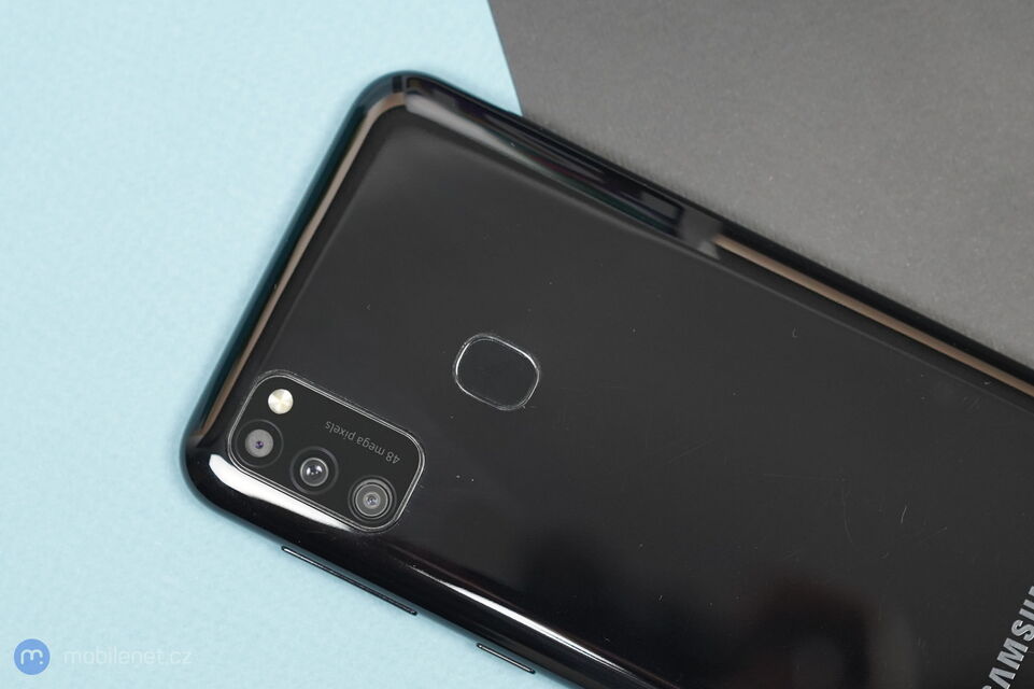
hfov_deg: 36.3
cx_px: 517
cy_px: 344
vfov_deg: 24.6
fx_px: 1579
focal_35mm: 55
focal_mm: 55
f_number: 3.5
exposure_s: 1/125
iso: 1000
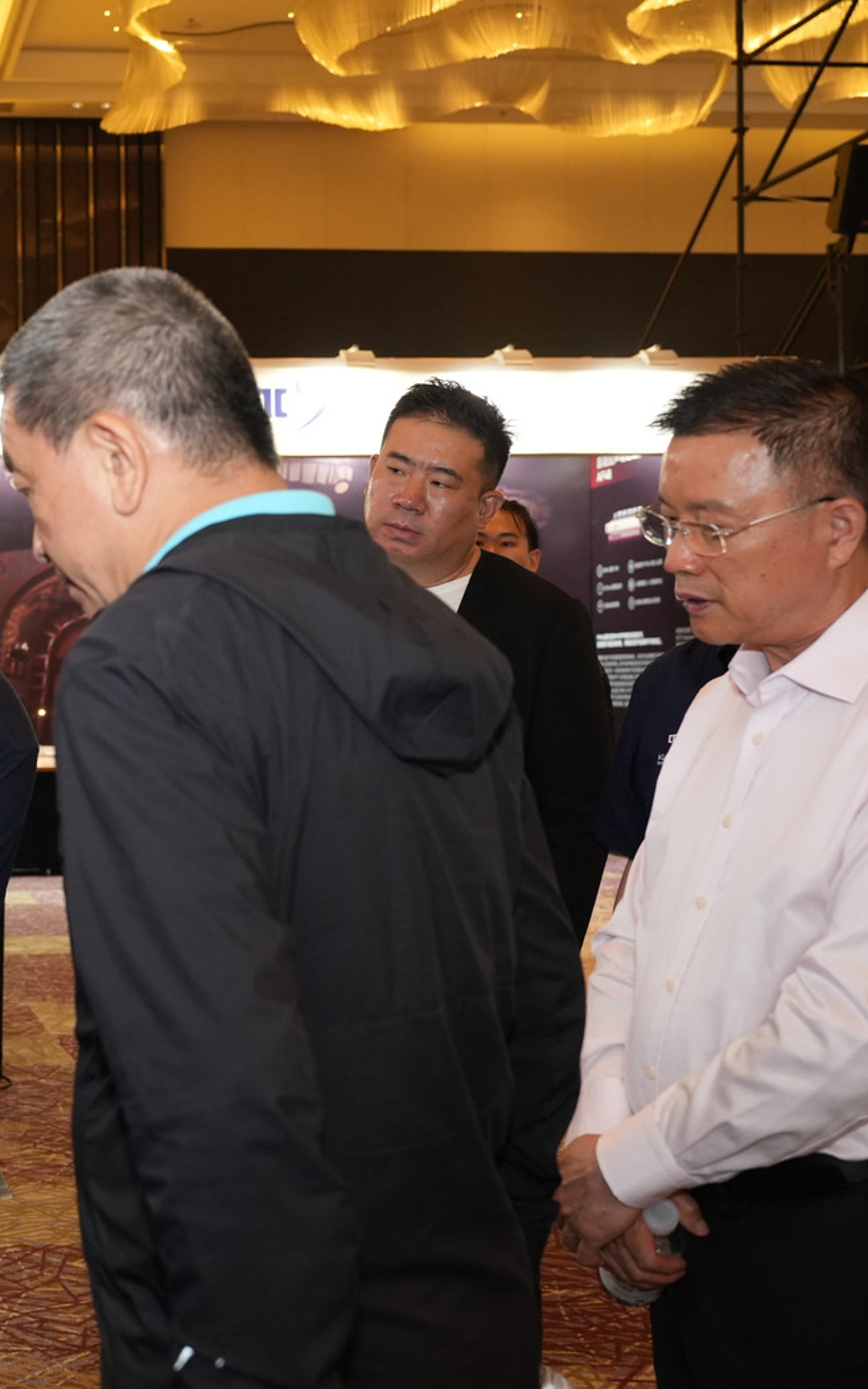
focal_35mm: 45
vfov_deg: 44.4
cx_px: -57
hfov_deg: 26.6
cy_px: 687
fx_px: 1703
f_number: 4
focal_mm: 29
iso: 2500
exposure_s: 1/161
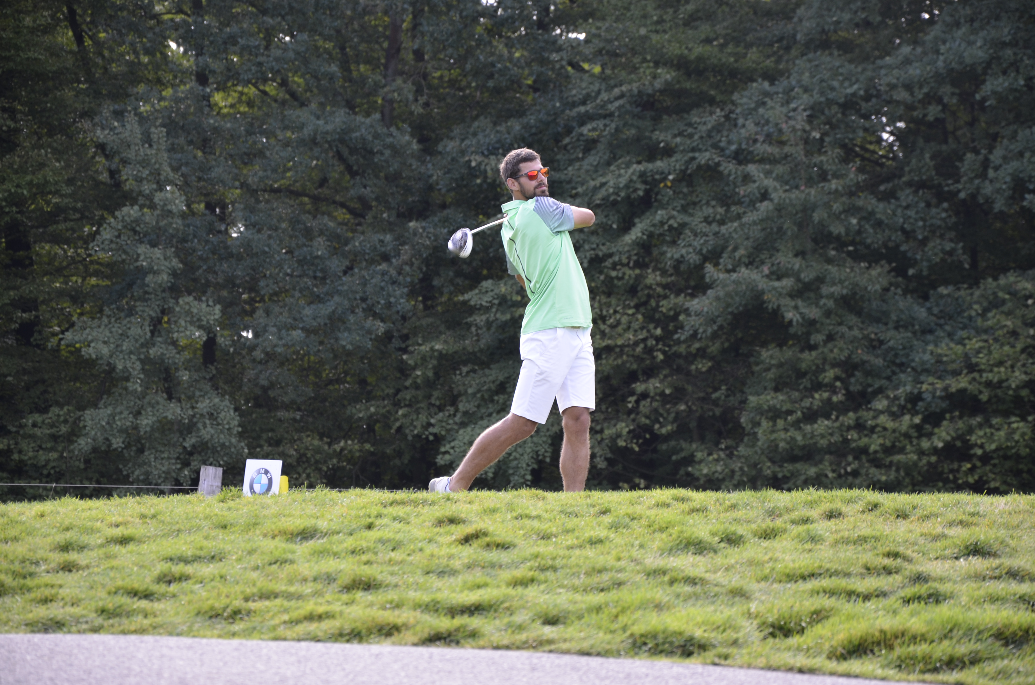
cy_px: 342
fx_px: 4519
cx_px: 518
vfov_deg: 8.7
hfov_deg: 13.1
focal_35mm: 158
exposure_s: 1/125
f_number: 5.6
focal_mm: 105
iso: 220
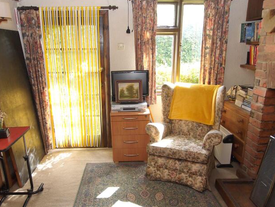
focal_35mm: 30
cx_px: 131
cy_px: 117
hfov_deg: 59.9
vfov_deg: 46.7
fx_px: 238
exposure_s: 1/60
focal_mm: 9
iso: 100
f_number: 4
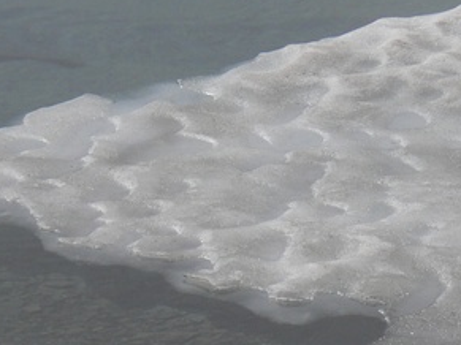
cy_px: 171
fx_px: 6683
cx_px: 526
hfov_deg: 3.9
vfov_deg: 3.0
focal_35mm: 502
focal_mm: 30.7
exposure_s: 1/320
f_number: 5.6
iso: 80
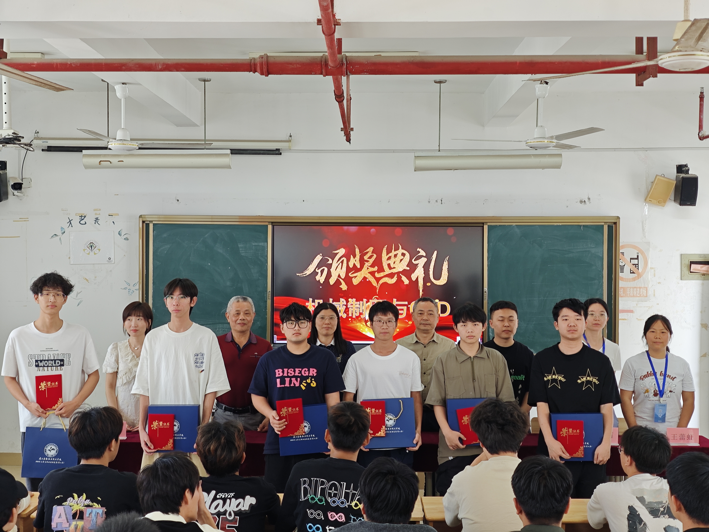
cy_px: 266
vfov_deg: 31.5
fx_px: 942
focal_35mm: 46
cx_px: 354
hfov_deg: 41.2
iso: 100
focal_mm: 6.68
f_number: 1.42
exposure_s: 1/100
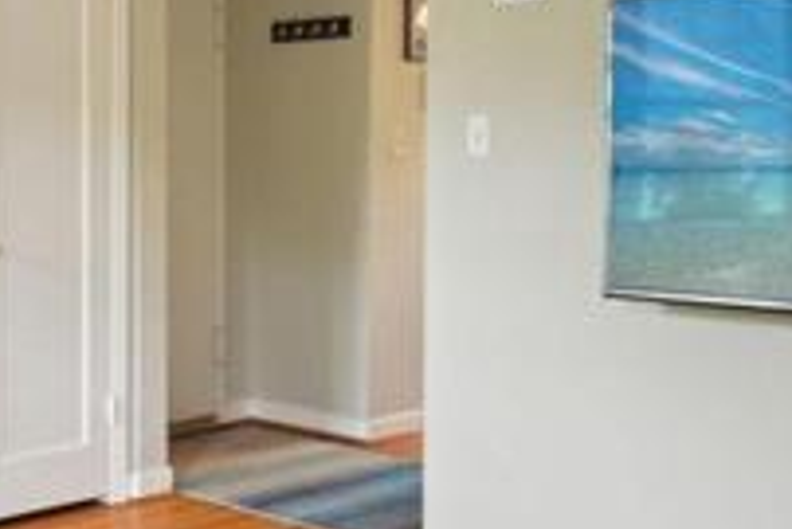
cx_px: 145
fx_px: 1255
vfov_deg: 23.8
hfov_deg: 33.9
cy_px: 231
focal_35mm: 57
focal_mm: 16
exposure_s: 1/6
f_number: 8
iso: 400
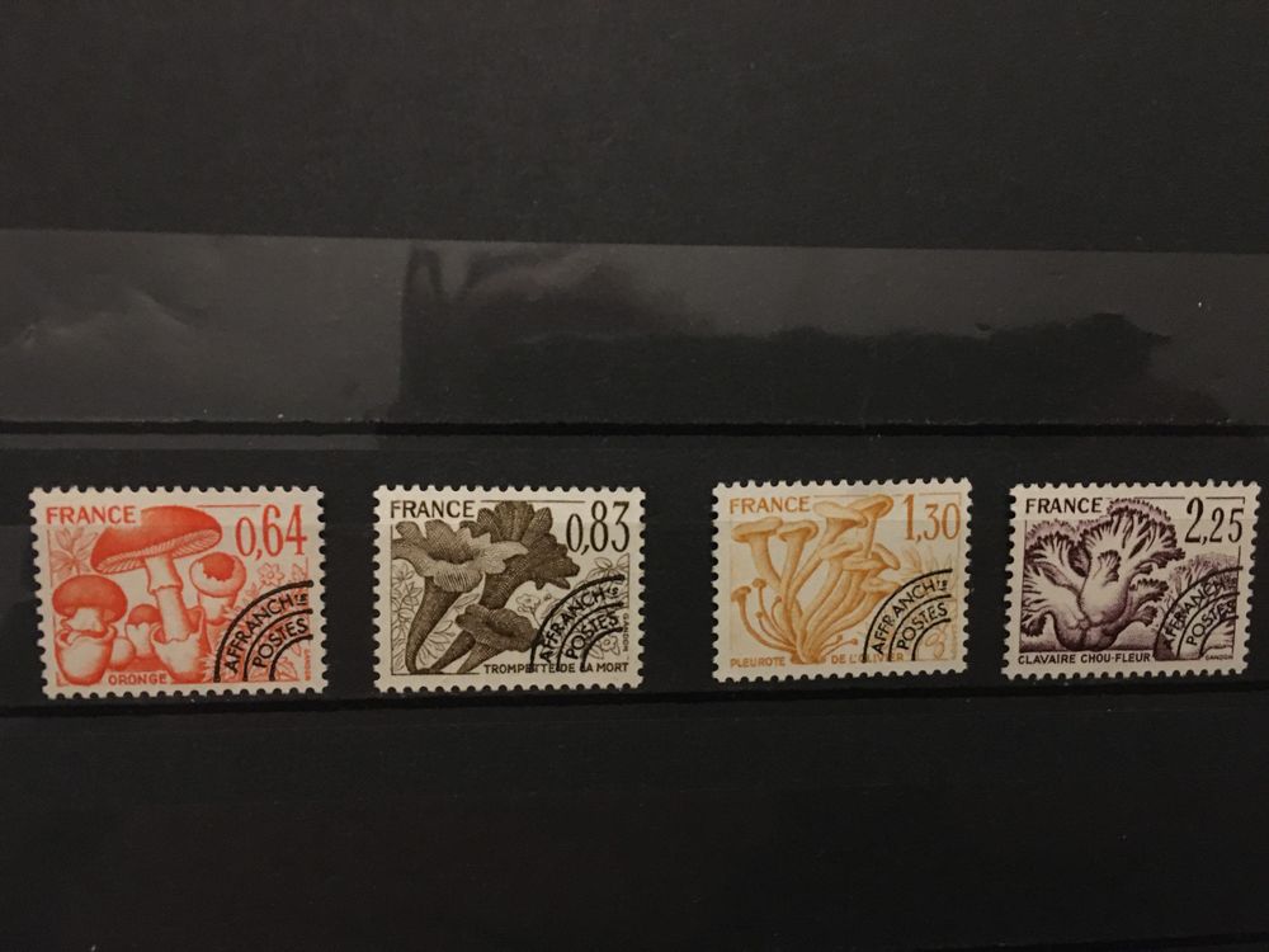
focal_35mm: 29
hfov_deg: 61.7
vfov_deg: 48.2
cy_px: 476
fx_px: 1063
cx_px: 634
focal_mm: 4.15
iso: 400
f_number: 2.2
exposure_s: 1/17
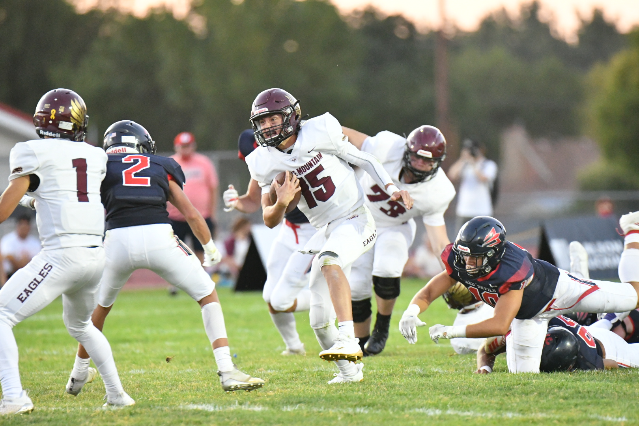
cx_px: 320
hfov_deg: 5.1
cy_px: 213
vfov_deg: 3.4
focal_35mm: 405
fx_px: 7188
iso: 6400
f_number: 2.8
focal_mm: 270
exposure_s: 1/1250
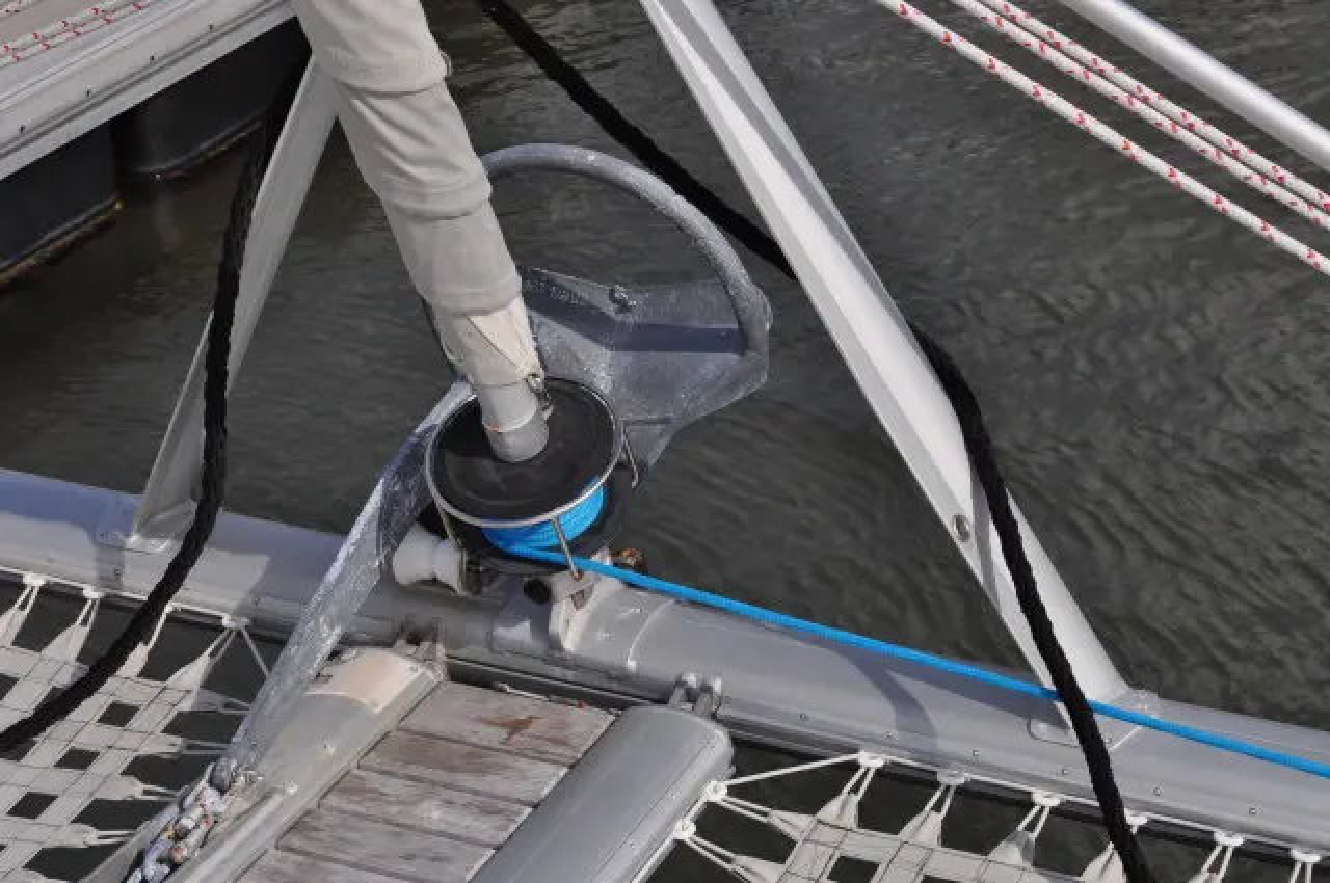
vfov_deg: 16.5
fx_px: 3044
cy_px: 442
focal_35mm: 82
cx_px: 665
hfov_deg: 24.6
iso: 200
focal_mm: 55
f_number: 10
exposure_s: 1/400
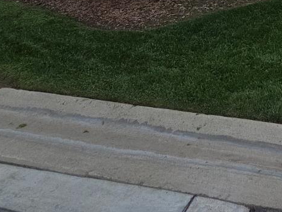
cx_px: 304
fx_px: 342
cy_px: -95
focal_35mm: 42
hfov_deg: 38.0
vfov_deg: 26.4
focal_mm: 2.2
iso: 50
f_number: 2.2
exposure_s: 1/924
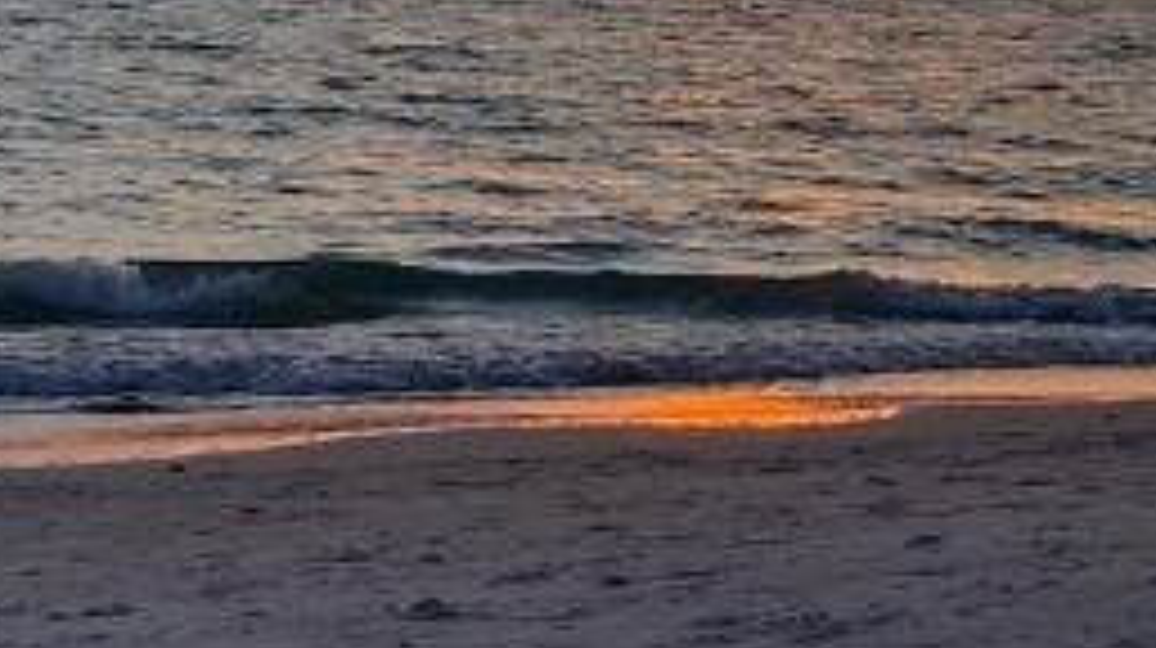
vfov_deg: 10.5
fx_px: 3460
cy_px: -122
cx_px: 904
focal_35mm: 113
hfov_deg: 18.8
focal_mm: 4.25
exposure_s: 1/340
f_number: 1.8
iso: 32
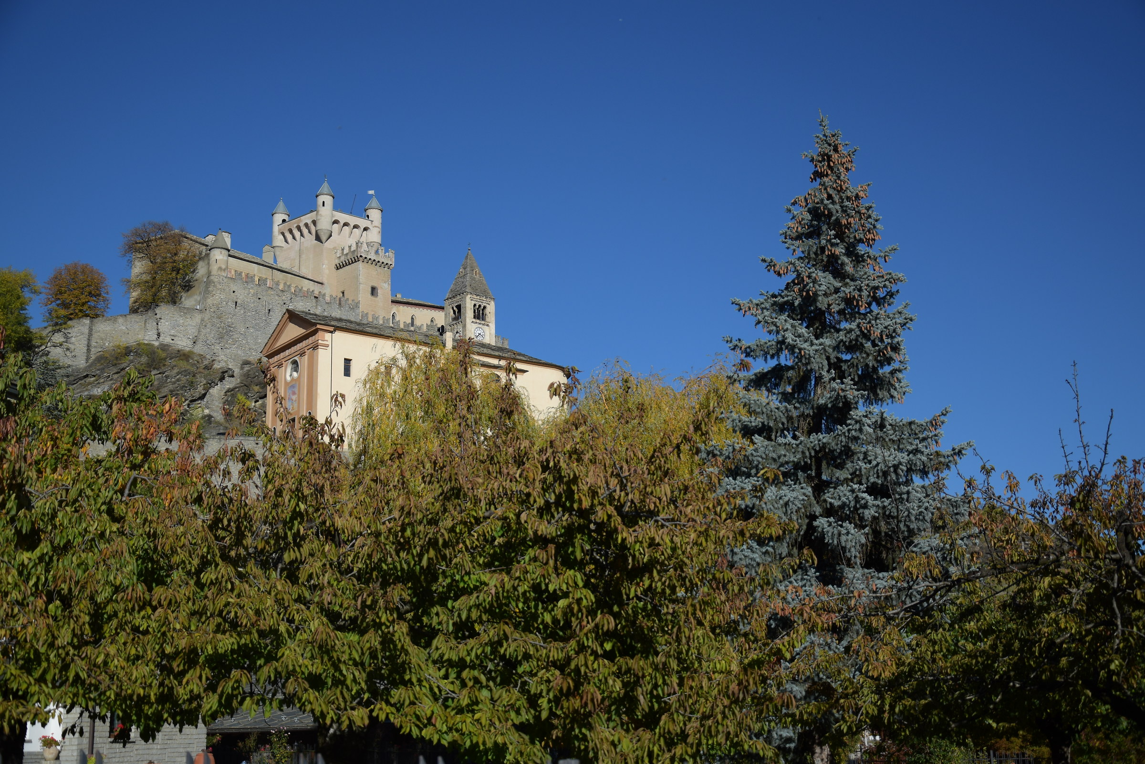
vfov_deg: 31.9
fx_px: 1336
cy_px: 382
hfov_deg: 46.4
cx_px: 572
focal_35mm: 42
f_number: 4
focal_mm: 28
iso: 100
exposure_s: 1/1600
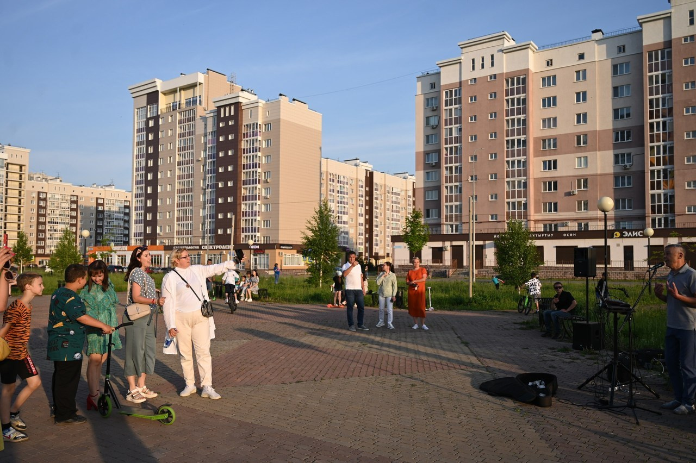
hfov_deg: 63.7
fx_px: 560
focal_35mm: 29
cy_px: 232
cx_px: 348
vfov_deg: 44.9
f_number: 4
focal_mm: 29
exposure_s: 1/640
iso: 100
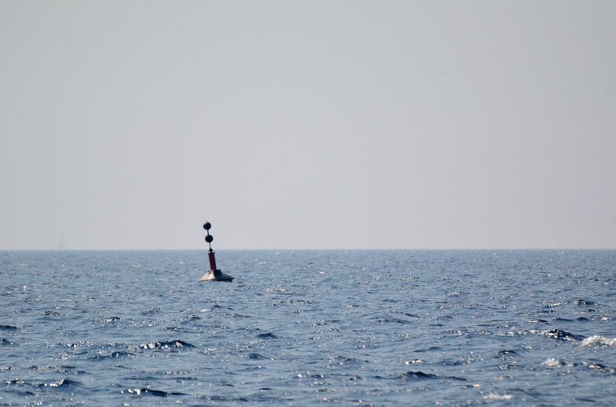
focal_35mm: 450
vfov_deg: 3.0
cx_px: 308
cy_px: 204
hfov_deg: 4.6
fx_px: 7682
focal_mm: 300
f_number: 5.6
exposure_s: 1/3200
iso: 400
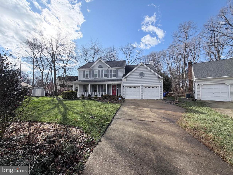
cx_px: 116
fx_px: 94
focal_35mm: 14
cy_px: 88
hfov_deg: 102.1
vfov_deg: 85.7
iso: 32
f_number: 2.2
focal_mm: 2.22
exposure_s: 1/770
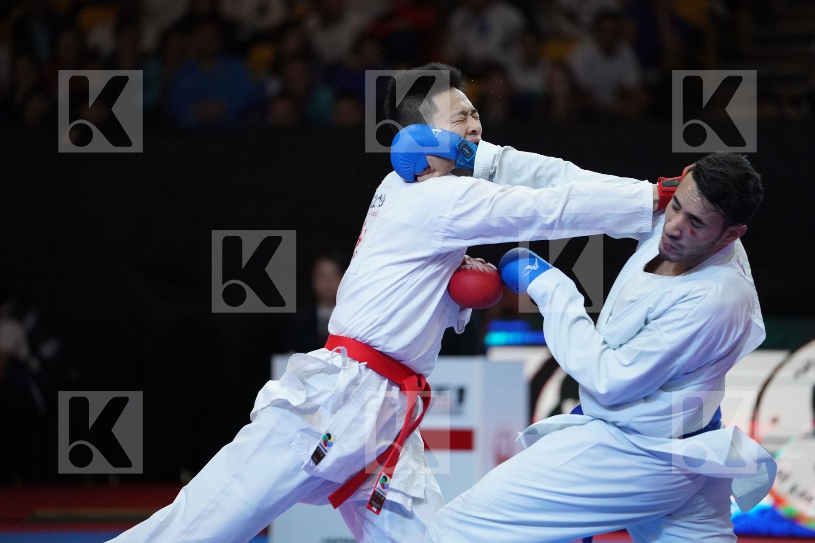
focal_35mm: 200
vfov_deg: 6.9
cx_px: 408
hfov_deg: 10.3
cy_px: 272
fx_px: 4527
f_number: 2.8
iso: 6400
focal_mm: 200
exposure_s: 1/1000
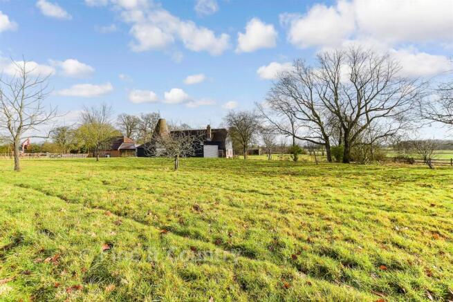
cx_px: 226
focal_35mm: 25
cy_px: 151
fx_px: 315
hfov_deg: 71.5
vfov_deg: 51.3
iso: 160
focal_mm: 17
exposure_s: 1/250
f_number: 8
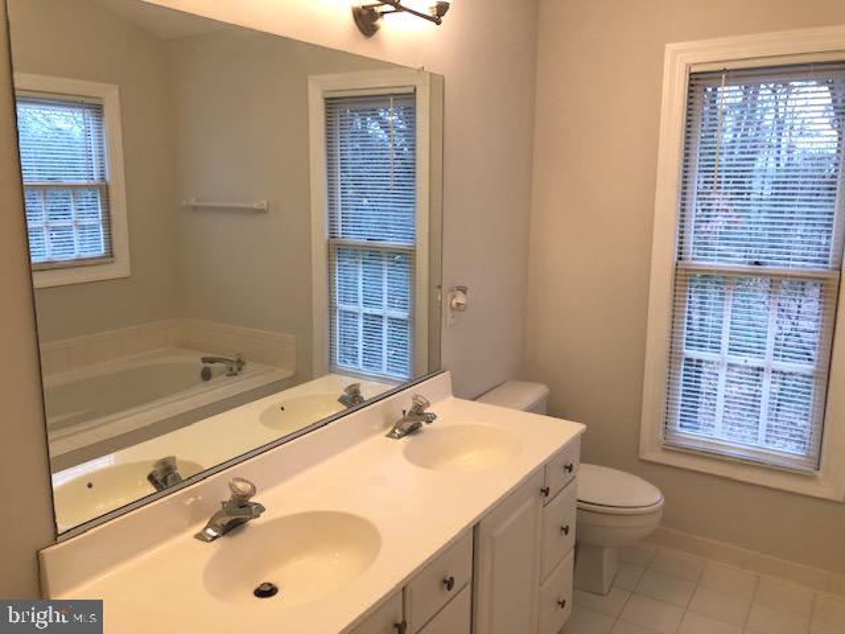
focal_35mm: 28
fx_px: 683
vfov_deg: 49.7
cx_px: 422
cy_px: 317
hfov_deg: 63.4
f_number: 1.8
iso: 32
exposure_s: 1/30
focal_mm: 4
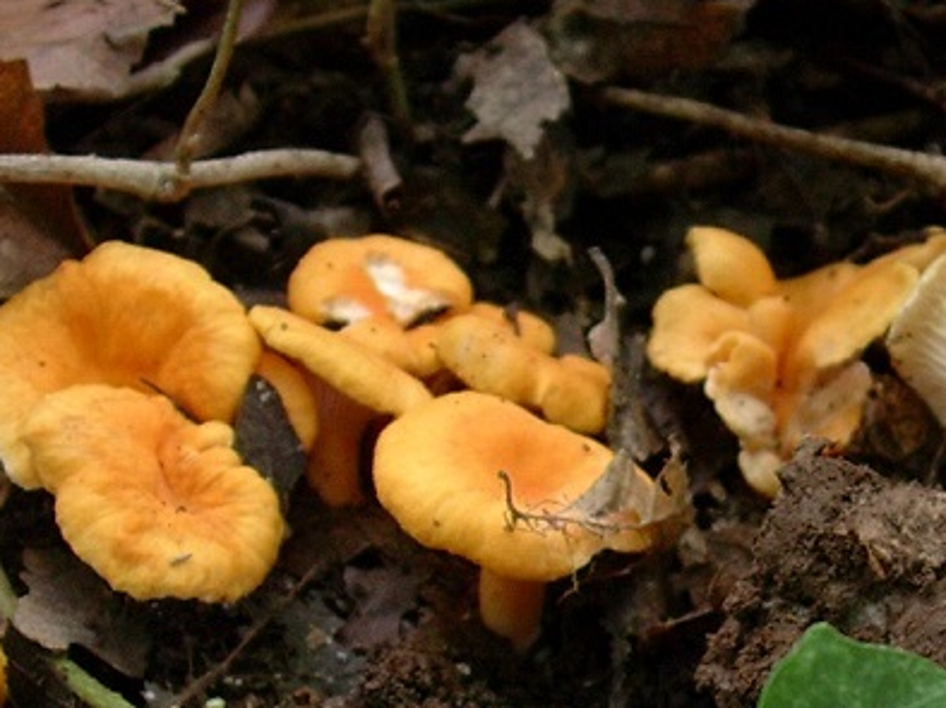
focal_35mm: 80
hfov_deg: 24.3
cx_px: 631
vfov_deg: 18.3
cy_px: 536
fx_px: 2185
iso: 70
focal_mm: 6.7
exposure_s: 1/5.1
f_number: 2.9
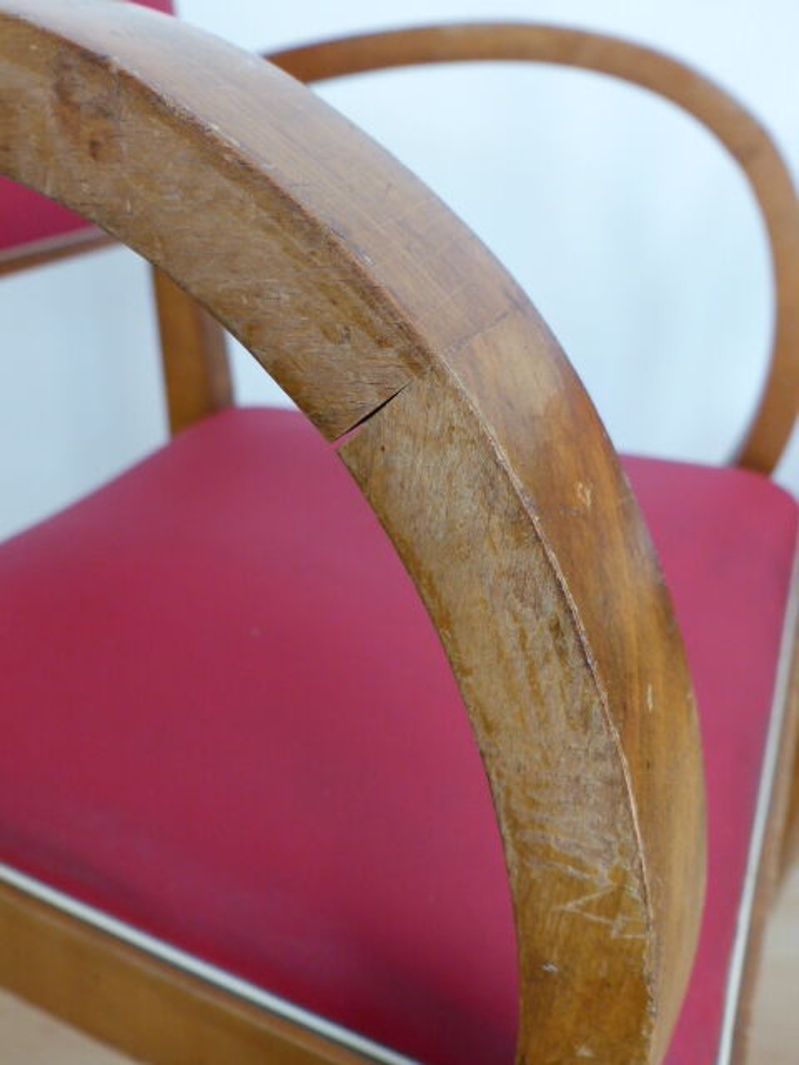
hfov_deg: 41.8
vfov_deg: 54.0
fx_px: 1046
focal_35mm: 34
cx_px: 400
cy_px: 532
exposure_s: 1/60
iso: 160
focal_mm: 6
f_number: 2.8
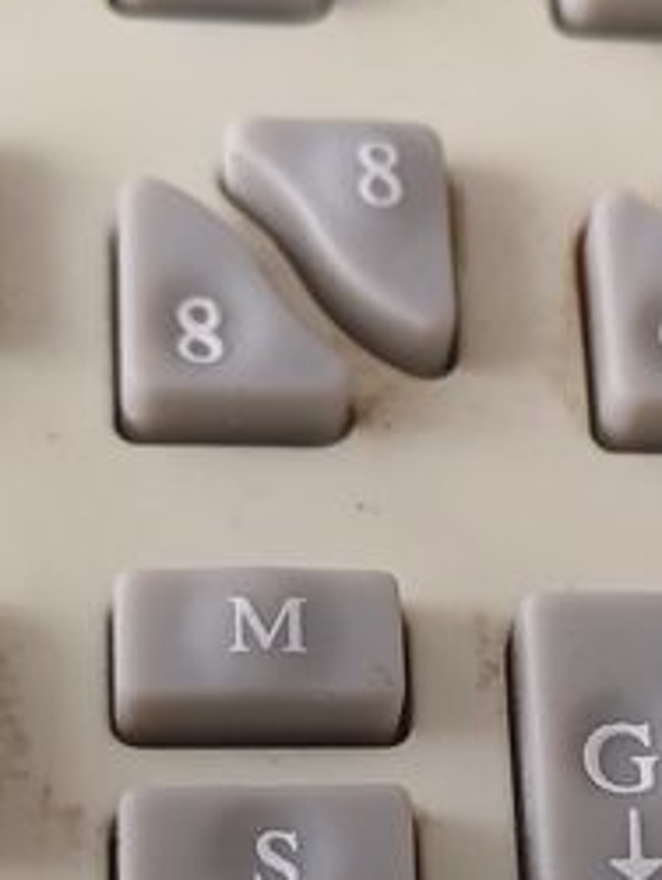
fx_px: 2546
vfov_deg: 19.2
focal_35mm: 100
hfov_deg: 14.8
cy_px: 813
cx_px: 500
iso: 50
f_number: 1.8
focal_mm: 4.65
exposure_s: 1/50
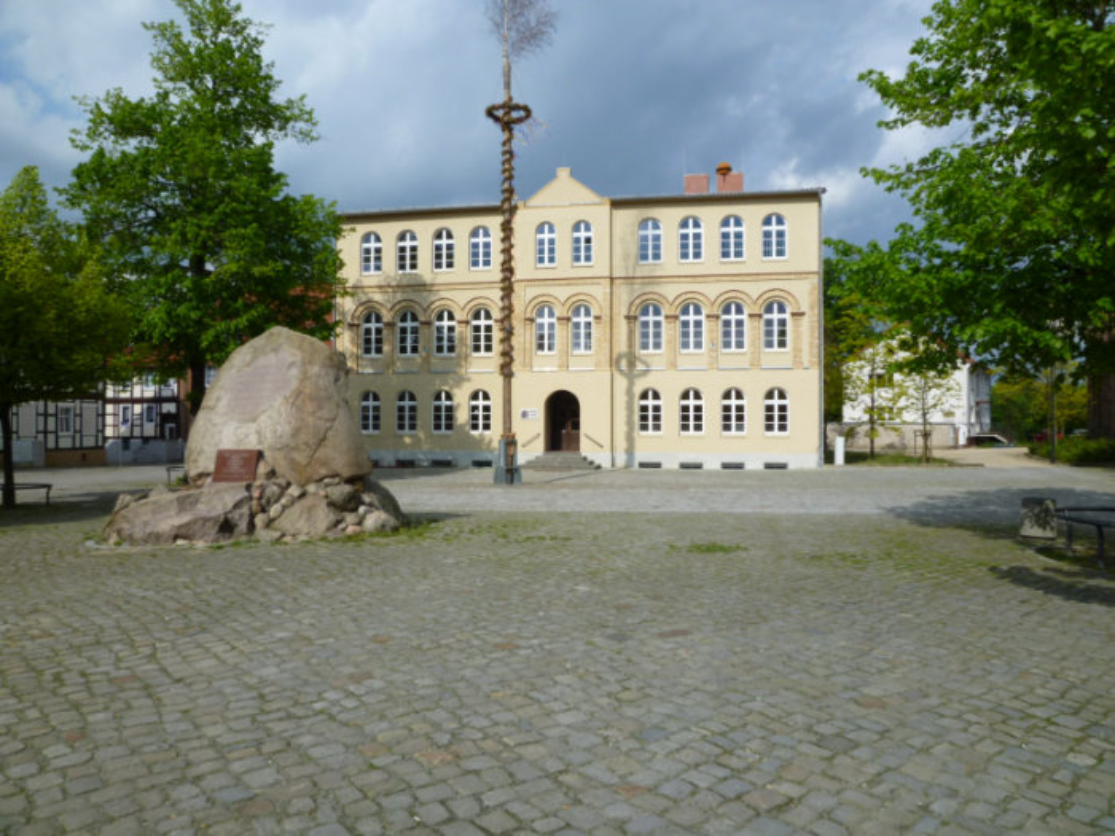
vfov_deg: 54.9
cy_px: 418
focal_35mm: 25
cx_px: 558
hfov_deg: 69.4
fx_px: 805
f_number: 5
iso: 80
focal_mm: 4.5
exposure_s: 1/400
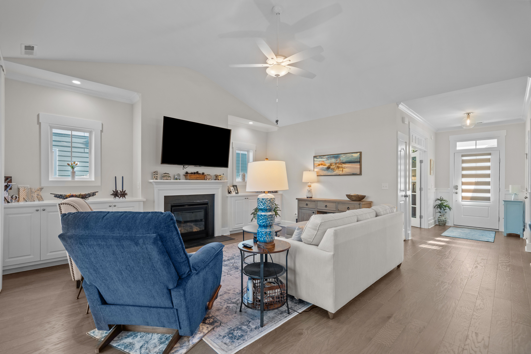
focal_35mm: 16
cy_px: 177
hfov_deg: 96.7
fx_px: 236
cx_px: 266
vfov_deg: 73.7
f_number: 4
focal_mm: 16
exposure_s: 1/6
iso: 400
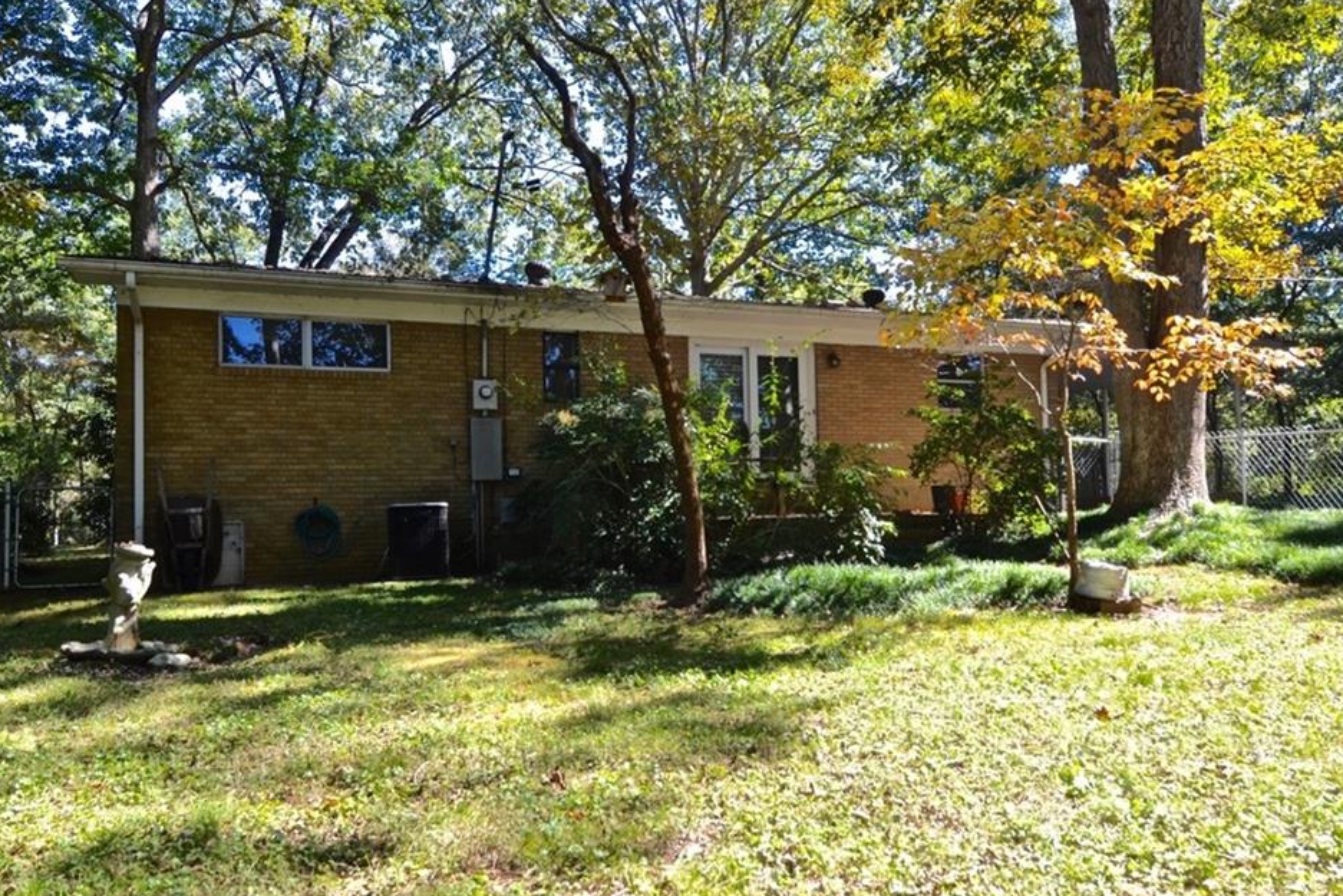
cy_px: 482
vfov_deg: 52.1
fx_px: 916
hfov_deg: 72.4
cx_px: 726
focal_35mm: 25
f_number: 8
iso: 100
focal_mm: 15
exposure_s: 1/50
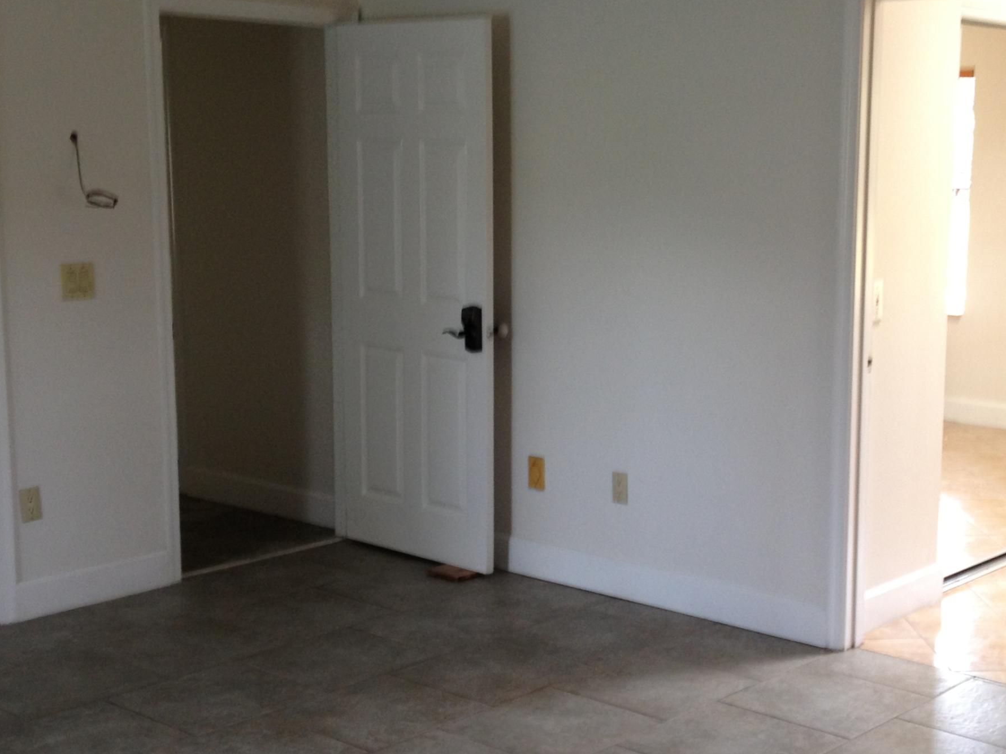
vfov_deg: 24.8
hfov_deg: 32.5
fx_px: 1715
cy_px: 398
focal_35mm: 59
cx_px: 628
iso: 64
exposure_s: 1/20
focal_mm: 4.28
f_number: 2.4
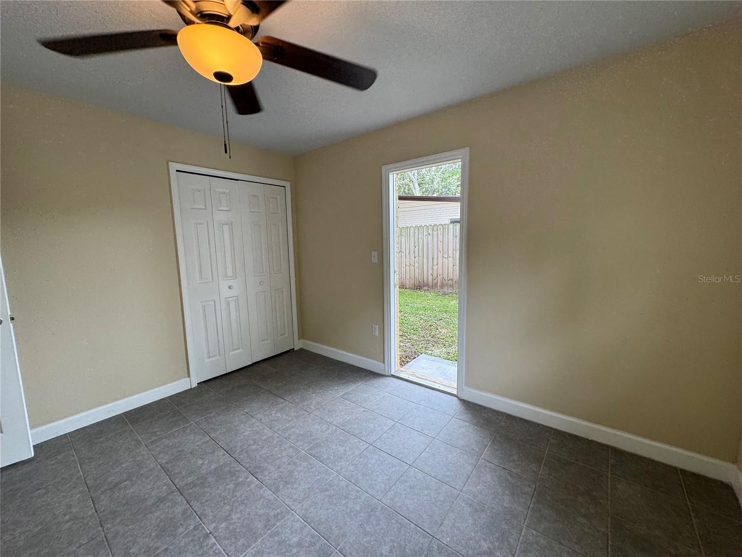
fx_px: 300
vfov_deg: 85.7
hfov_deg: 102.1
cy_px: 278
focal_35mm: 14
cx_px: 371
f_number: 2.2
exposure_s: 1/99
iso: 50
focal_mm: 2.22
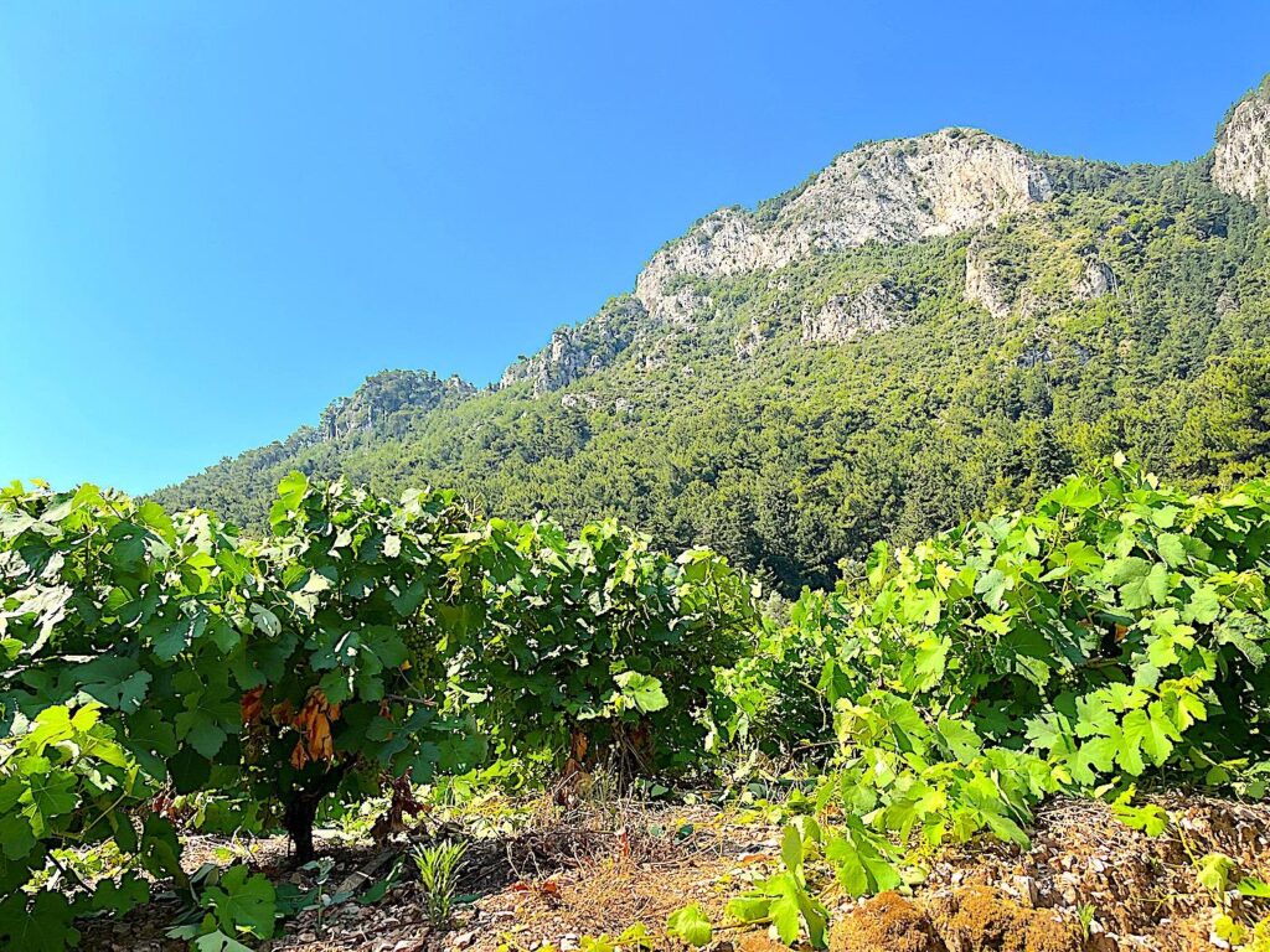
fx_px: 954
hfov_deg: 67.3
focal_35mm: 26
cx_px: 635
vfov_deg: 53.1
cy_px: 476
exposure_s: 1/2268
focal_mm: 5.1
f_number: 1.6
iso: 50
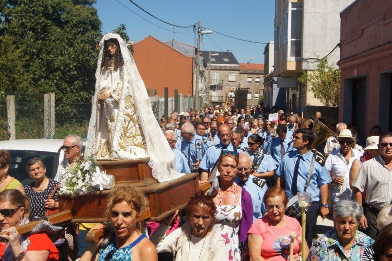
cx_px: 196
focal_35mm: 52
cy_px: 130
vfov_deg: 25.7
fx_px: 572
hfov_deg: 37.9
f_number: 9
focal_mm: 35
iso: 400
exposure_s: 1/800
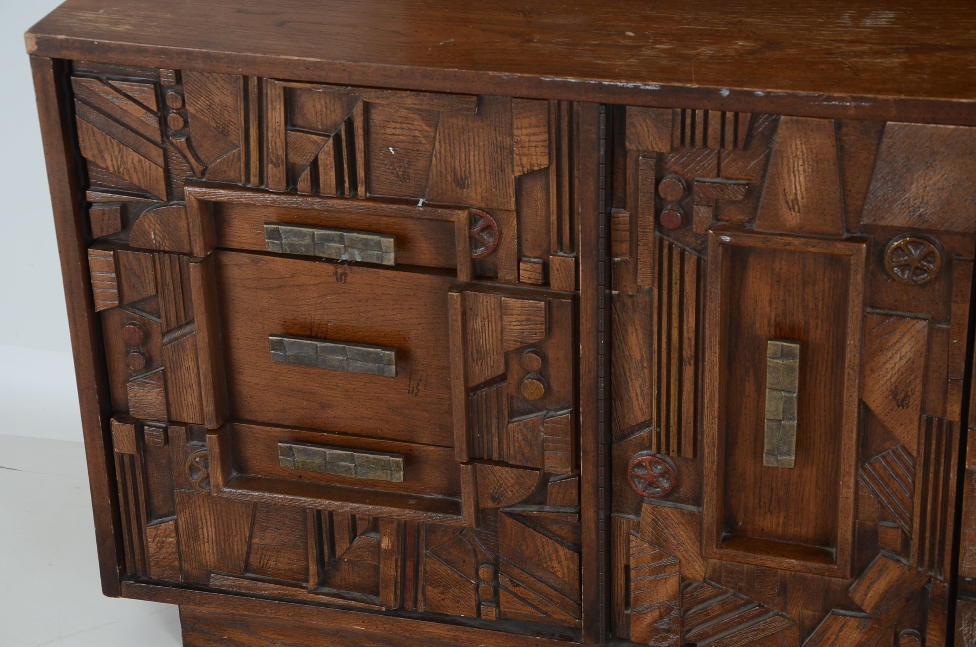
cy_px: 324
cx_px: 488
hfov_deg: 26.0
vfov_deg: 17.4
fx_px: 2110
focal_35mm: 78
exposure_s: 1/80
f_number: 6.3
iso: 125
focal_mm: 52
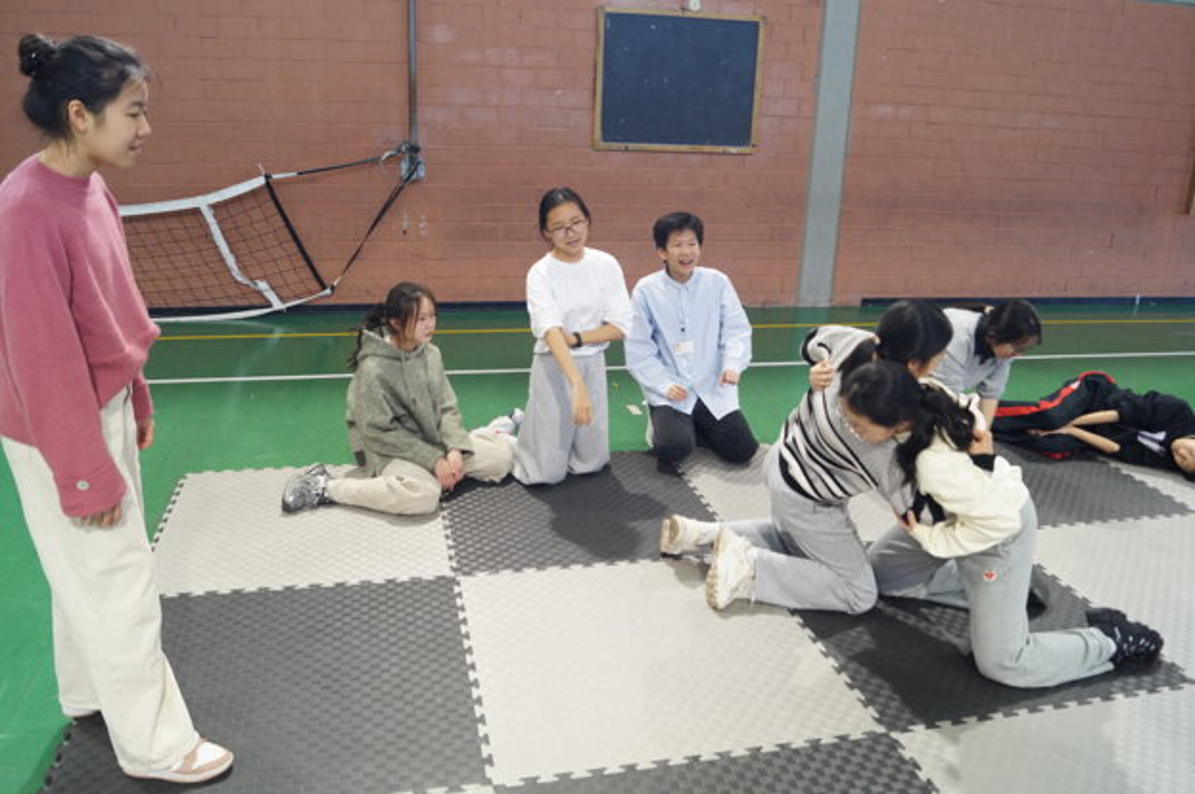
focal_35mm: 27
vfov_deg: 47.8
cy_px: 397
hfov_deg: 67.4
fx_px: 895
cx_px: 598
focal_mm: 18
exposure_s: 1/60
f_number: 4
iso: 800
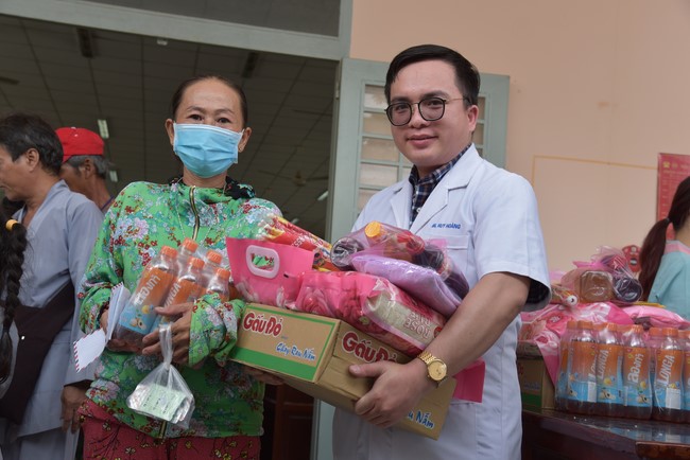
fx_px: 959
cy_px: 230
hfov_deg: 39.6
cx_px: 345
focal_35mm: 50
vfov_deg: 27.0
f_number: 7.1
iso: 400
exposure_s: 1/200
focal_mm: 50
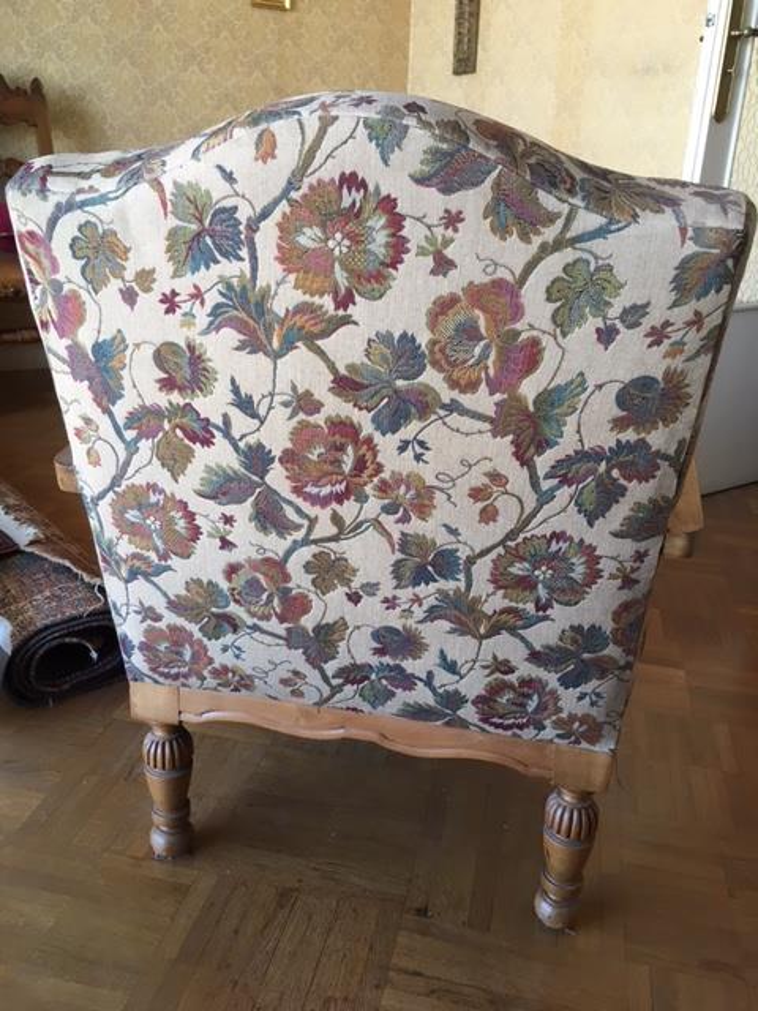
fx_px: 847
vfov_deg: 61.7
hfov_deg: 48.2
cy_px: 506
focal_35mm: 29
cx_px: 379
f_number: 2.2
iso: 32
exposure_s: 1/33
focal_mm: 4.15
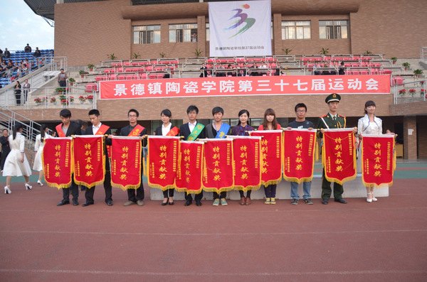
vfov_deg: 47.7
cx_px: 214
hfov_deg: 67.5
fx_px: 319
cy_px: 141
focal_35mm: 27
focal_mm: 18
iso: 400
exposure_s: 1/60
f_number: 3.5
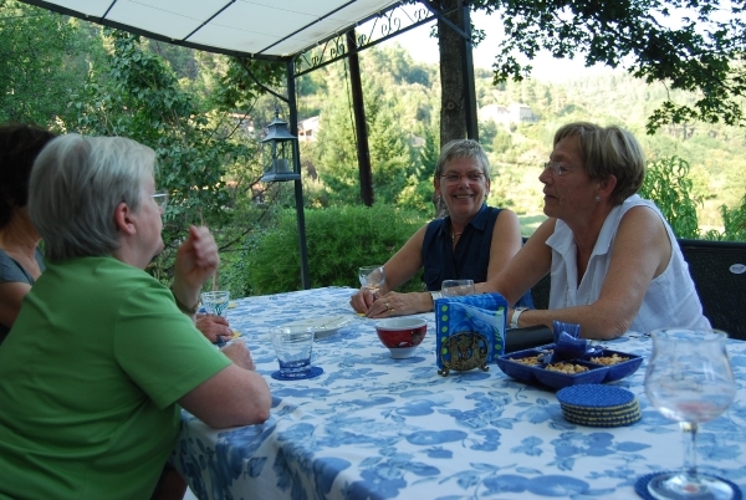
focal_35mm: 36
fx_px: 747
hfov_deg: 53.1
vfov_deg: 37.0
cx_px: 373
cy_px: 250
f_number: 5
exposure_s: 1/100
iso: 200
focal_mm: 24
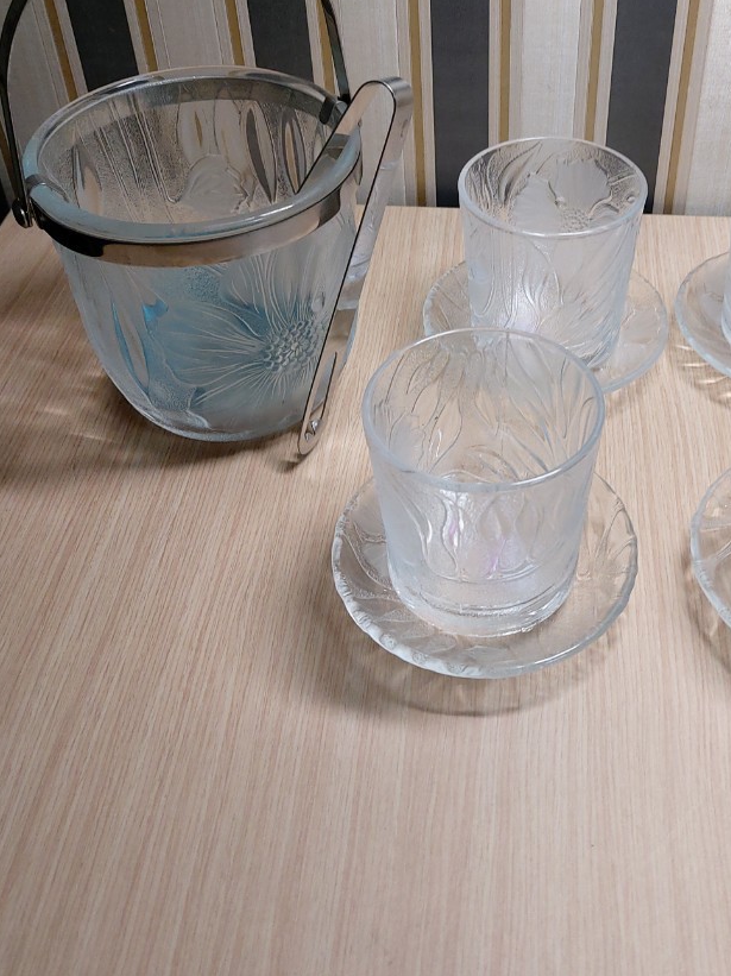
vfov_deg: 47.2
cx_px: 506
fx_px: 1099
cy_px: 330
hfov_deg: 36.3
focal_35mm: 39
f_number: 2
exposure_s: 1/60.2
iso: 125
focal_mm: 4.58
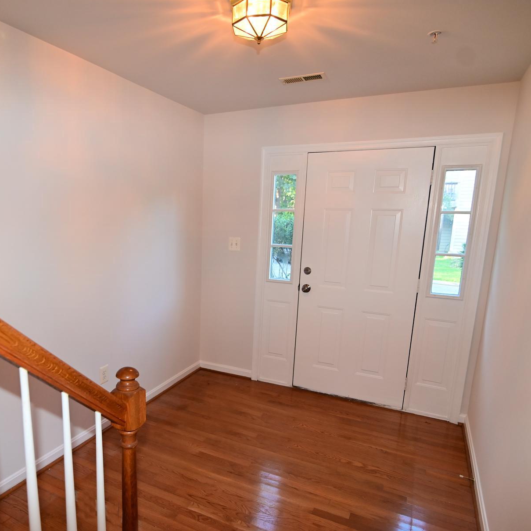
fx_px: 399
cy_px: 296
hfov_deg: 66.3
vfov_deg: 67.0
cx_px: 201
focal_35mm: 23
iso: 560
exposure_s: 1/100
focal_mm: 16
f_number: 3.5
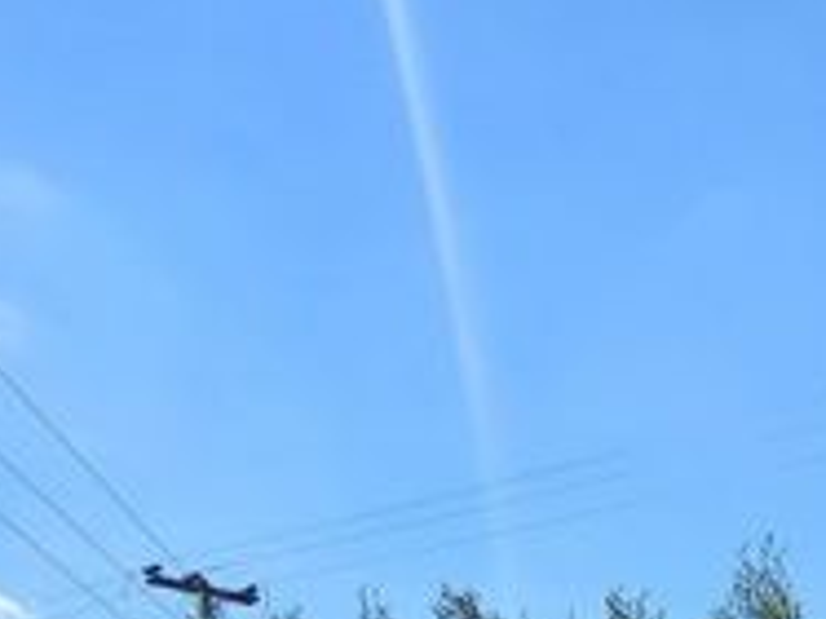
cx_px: 886
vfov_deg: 20.1
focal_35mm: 49
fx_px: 1168
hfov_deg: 34.2
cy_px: 1150
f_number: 2.2
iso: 50
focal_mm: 2.2
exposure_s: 1/2565
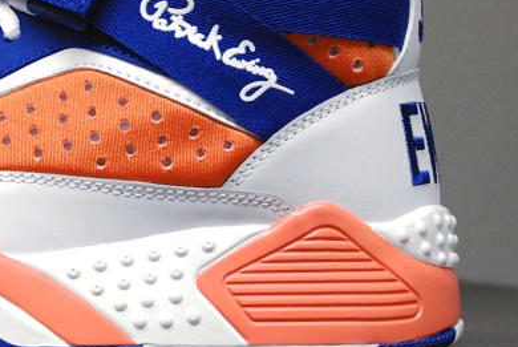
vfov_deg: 8.9
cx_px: 15
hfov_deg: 13.1
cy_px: 103
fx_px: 2233
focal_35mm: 155
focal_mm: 52
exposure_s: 1/25
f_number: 9
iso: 1600
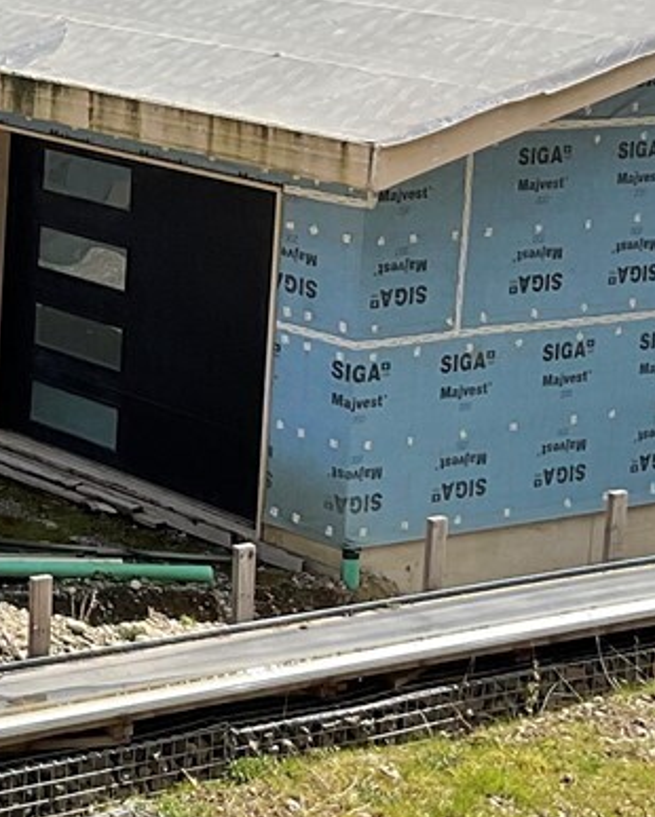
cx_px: -437
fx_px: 2833
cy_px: 17
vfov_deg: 16.1
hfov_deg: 12.3
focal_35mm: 117
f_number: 1.8
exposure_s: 1/978
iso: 16
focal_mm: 3
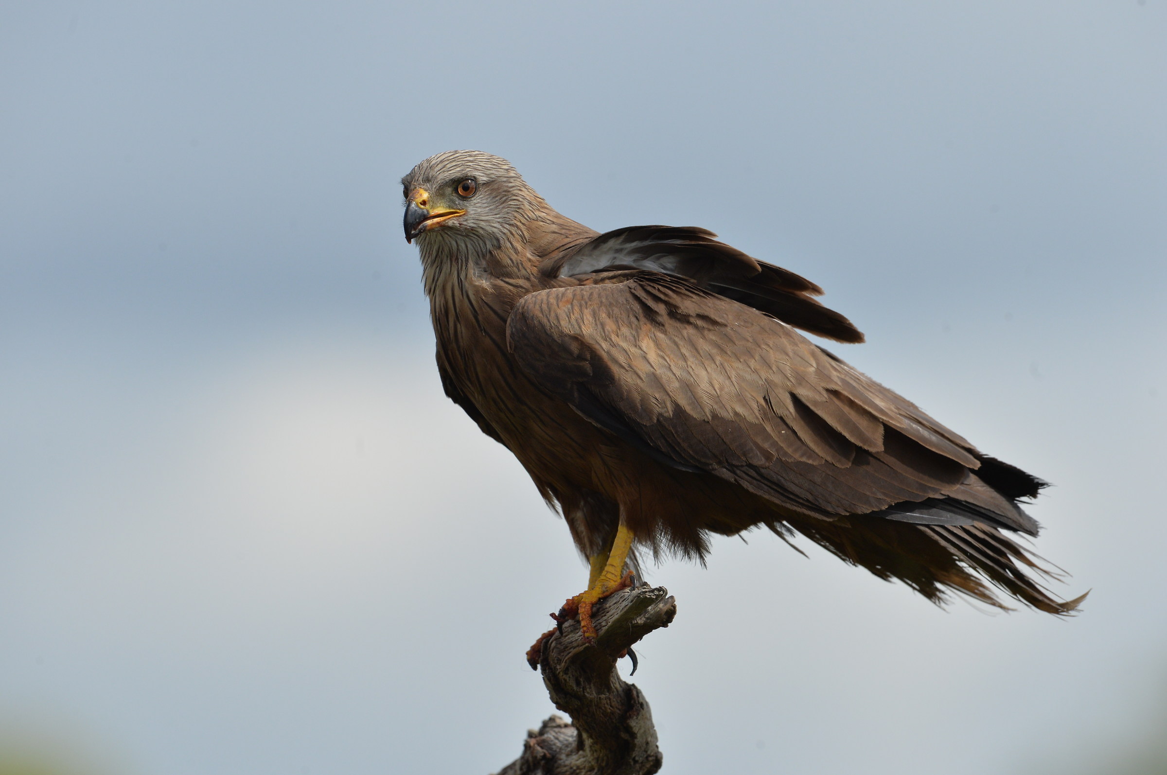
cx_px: 584
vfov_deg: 2.3
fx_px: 19426
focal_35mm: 600
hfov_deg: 3.4
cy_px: 388
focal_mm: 600
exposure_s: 1/1250
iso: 1000
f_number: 9
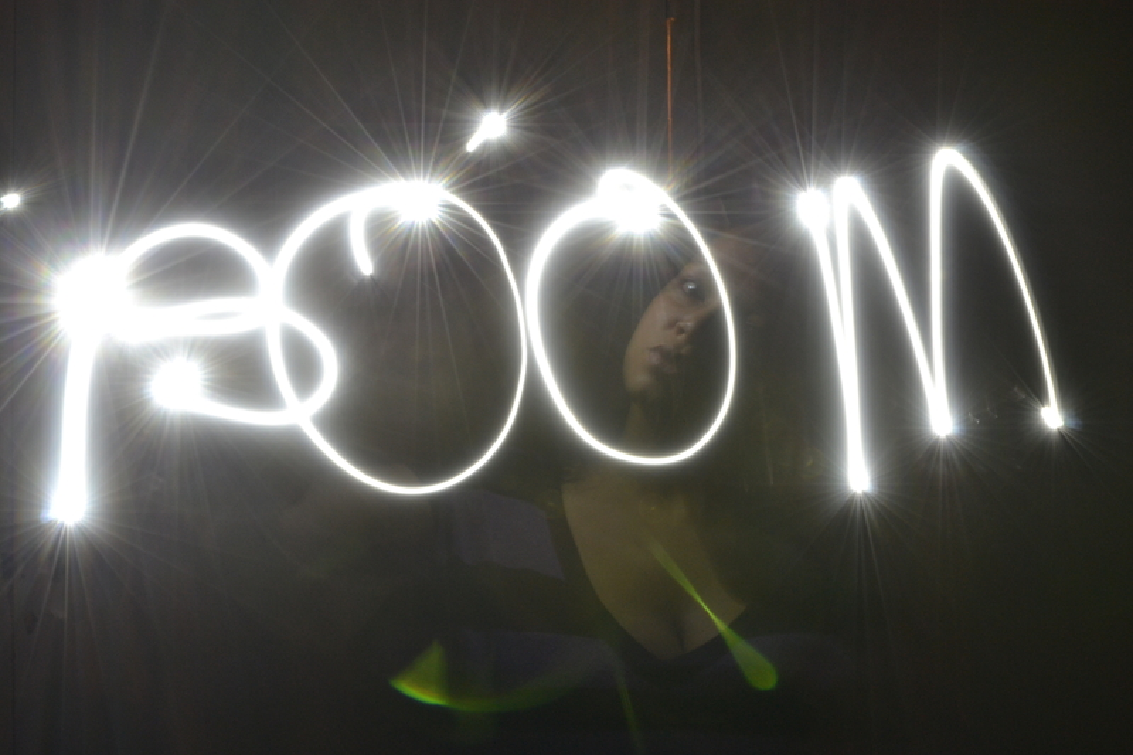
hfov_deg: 13.7
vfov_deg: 9.1
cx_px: 566
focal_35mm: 150
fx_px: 4720
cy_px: 378
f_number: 14
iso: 400
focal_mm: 100
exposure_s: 30
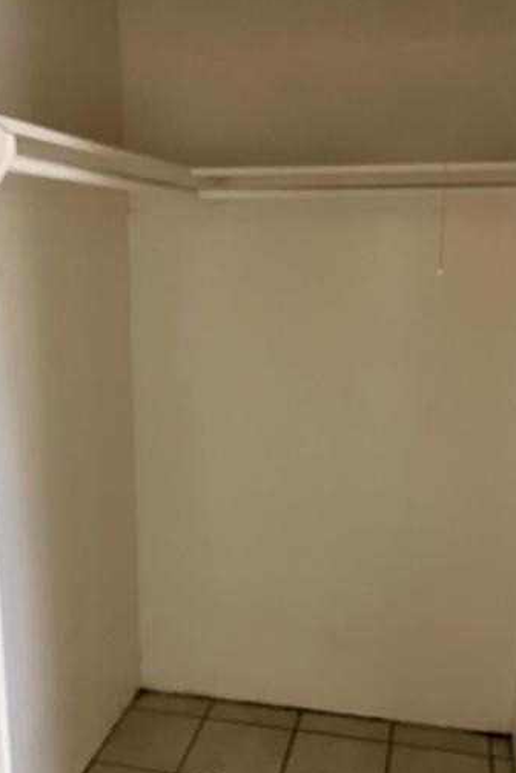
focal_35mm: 37
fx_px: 795
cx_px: 238
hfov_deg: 35.9
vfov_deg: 51.8
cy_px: 423
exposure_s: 1/42
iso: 320
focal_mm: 3.99
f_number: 1.8
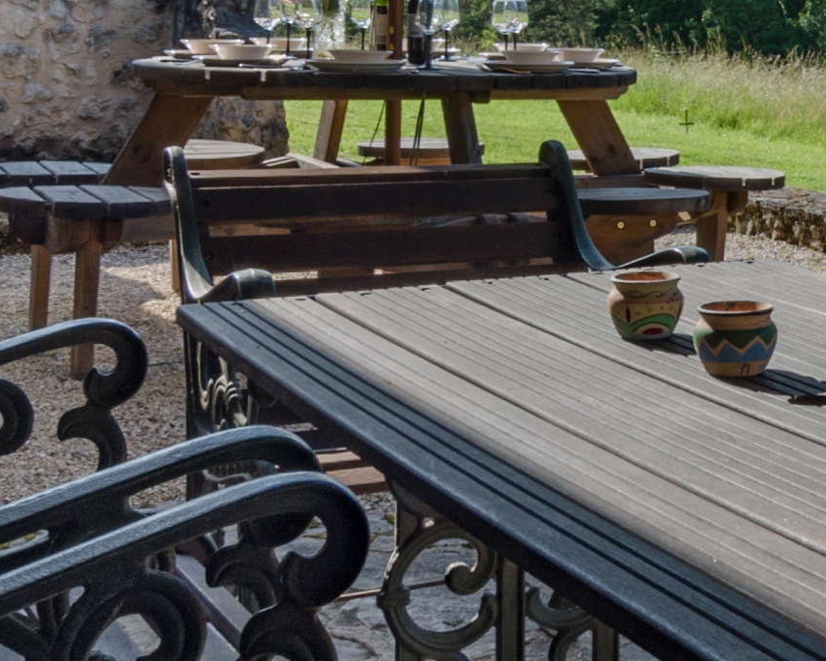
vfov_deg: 22.1
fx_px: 1662
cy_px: 92
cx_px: 982
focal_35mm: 68
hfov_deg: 25.2
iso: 100
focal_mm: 12
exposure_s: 1/60
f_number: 11
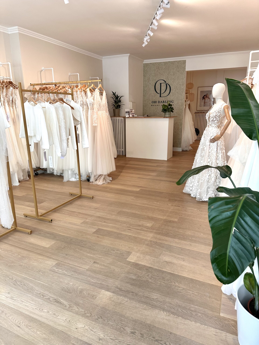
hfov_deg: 56.8
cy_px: 172
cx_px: 130
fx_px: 239
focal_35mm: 24
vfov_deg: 71.6
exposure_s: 1/100
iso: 125
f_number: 1.78
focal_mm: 6.86
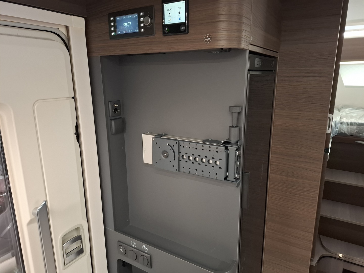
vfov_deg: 58.9
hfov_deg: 73.9
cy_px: 136
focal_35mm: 23
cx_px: 182
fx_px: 242
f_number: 1.8
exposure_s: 1/33
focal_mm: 5.54
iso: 400
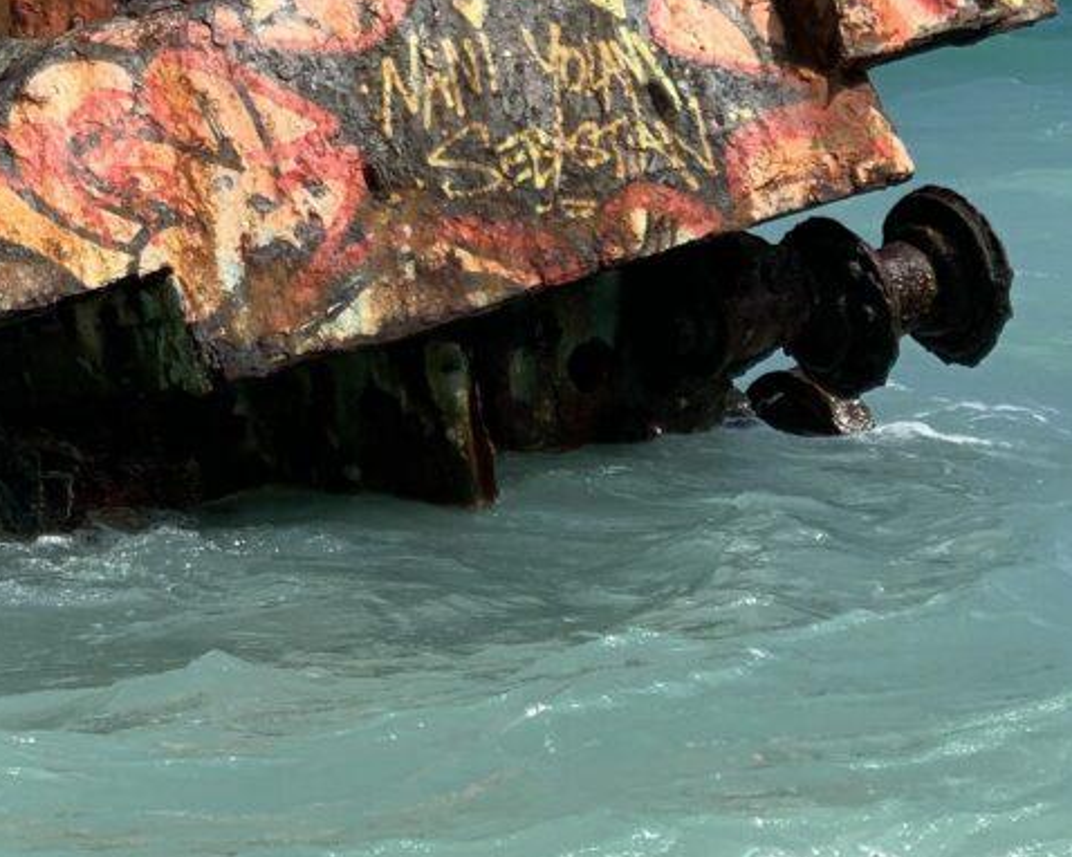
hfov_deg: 12.5
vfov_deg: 10.0
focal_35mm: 153
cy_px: -67
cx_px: -13
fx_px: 4852
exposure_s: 1/1653
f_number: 2.4
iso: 16
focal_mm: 6
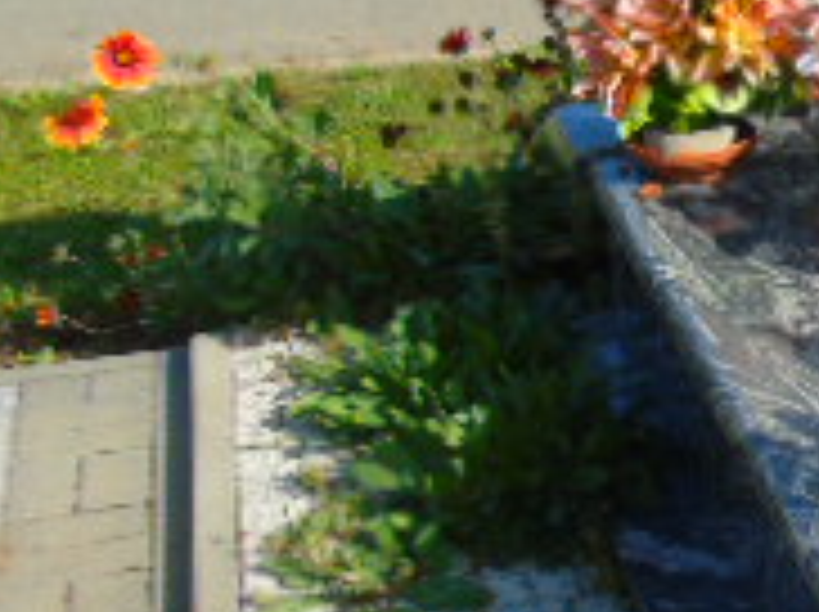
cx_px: 1148
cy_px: 387
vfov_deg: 16.7
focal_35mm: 88
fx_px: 2079
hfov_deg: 19.9
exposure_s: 1/640
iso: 80
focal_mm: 4.4
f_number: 3.4
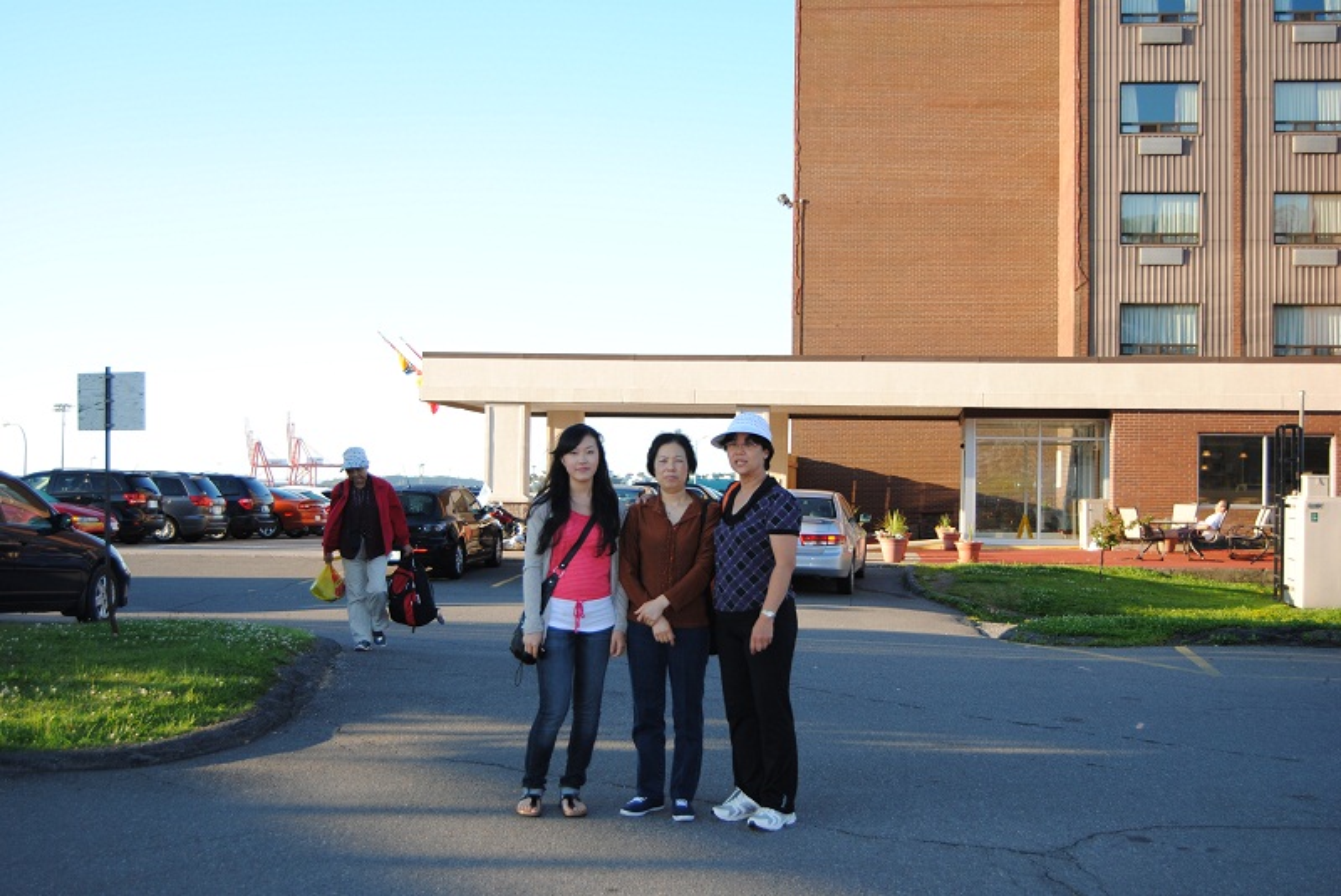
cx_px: 670
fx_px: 1566
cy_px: 448
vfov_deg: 32.0
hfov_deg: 46.4
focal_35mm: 42
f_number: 4
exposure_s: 1/200
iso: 100
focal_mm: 28
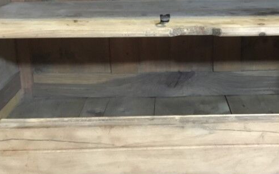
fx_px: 403
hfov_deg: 37.9
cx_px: 177
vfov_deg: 24.0
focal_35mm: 53
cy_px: 34
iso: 500
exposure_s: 1/17
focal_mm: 3.3
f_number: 2.4
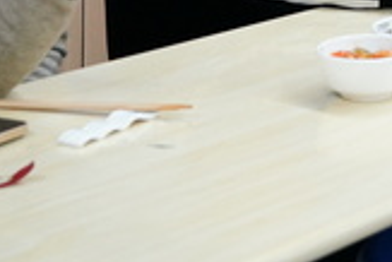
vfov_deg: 9.7
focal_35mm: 129
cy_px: -309
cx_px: 527
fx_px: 1406
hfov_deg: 15.1
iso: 5000
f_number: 4
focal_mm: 28
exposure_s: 1/320
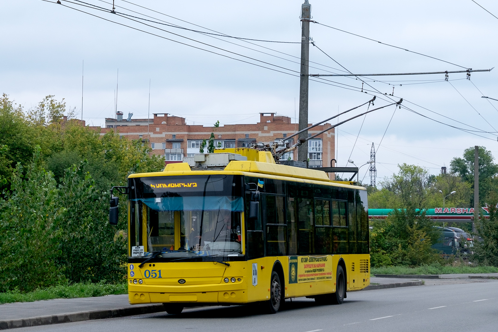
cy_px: 170
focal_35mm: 100
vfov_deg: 13.7
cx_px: 240
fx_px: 1383
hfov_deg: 20.4
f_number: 5.6
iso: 200
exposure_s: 1/250
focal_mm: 62.4
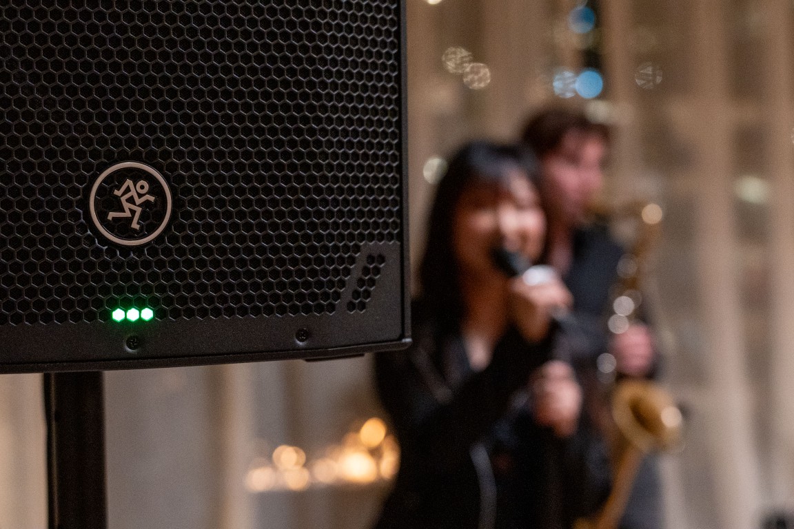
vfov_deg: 21.2
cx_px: 397
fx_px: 1411
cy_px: 264
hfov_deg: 31.4
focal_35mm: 64
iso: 3200
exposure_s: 1/200
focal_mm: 43
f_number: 2.8
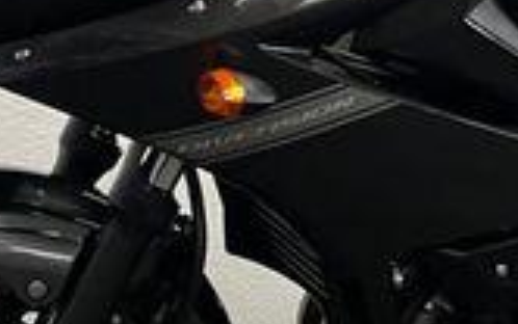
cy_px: 153
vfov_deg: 12.4
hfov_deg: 19.5
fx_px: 1497
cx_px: 399
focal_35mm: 106
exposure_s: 1/50
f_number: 1.6
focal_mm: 5.1
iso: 100
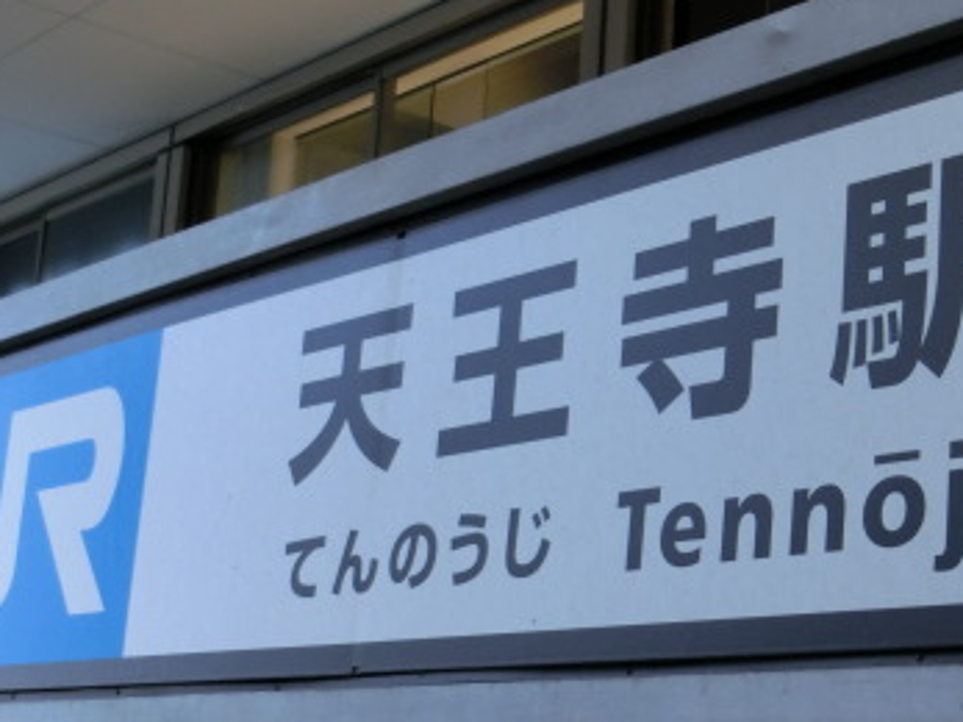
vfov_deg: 20.4
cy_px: 411
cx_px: 694
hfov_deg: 26.8
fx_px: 2002
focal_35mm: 72
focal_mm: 6.9
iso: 250
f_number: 4.1
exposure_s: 1/125
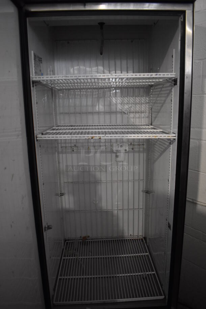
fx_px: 231
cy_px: 154
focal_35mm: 27
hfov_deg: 48.0
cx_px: 103
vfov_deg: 67.3
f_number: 3.5
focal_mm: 18
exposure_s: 1/125
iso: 2200
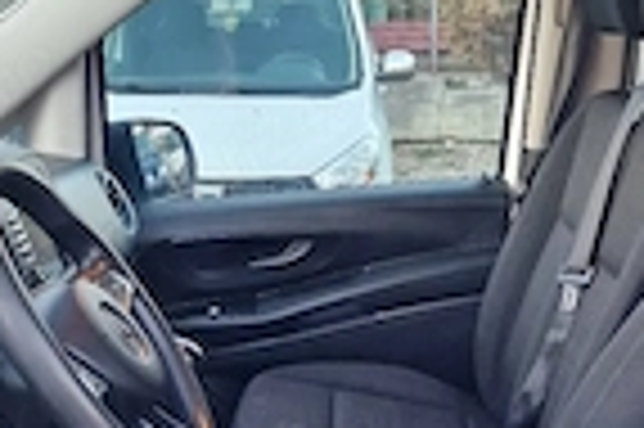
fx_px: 1197
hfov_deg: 30.1
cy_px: 559
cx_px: 347
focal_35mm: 67
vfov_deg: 18.8
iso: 400
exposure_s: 1/100
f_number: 1.8
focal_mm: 6.4
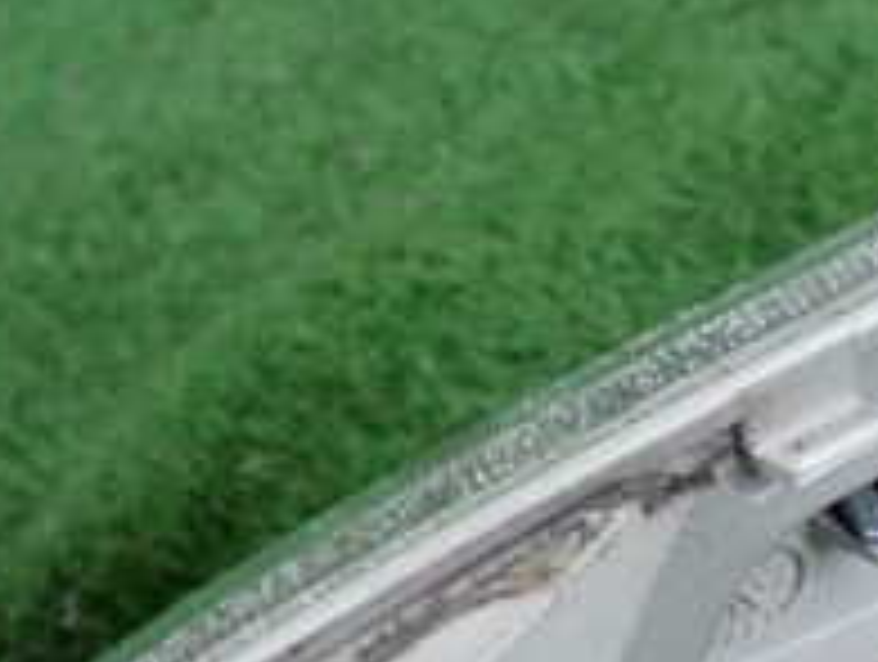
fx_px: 5540
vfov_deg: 6.8
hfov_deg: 9.0
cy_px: 500
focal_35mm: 218
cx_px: 1000
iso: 1000
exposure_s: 1/125
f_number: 3.9
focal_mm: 12.73
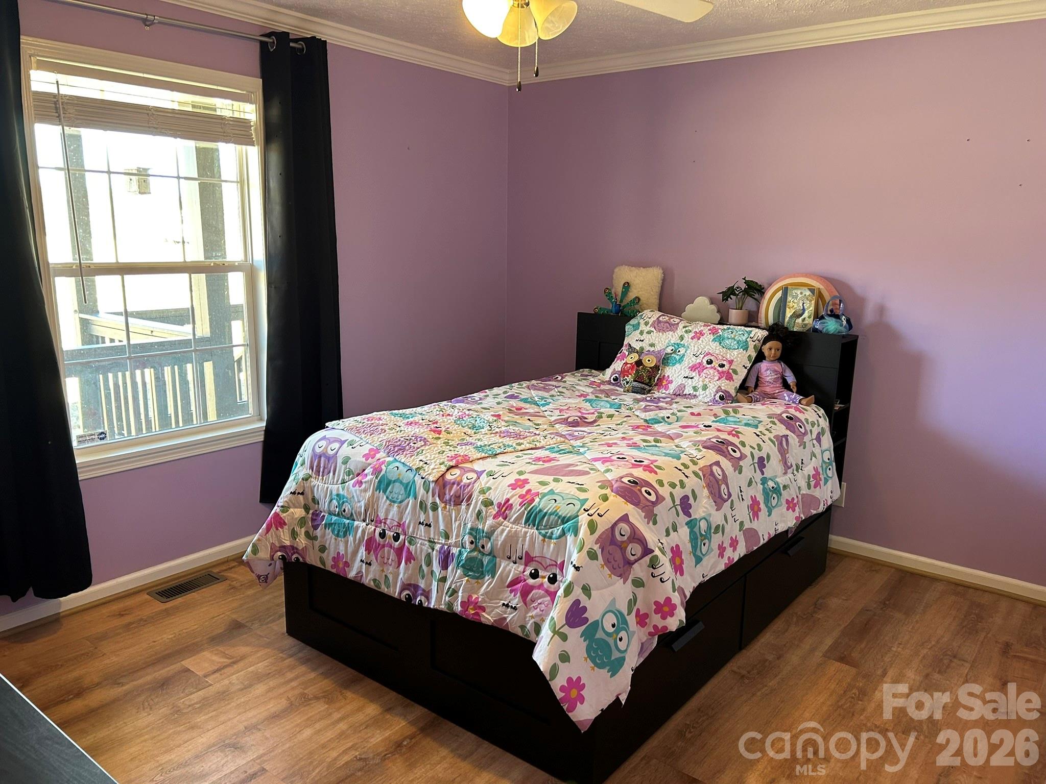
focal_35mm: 26
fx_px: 786
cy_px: 392
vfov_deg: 53.1
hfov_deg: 67.3
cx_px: 523
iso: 160
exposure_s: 1/60
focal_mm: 5.7
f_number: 1.5
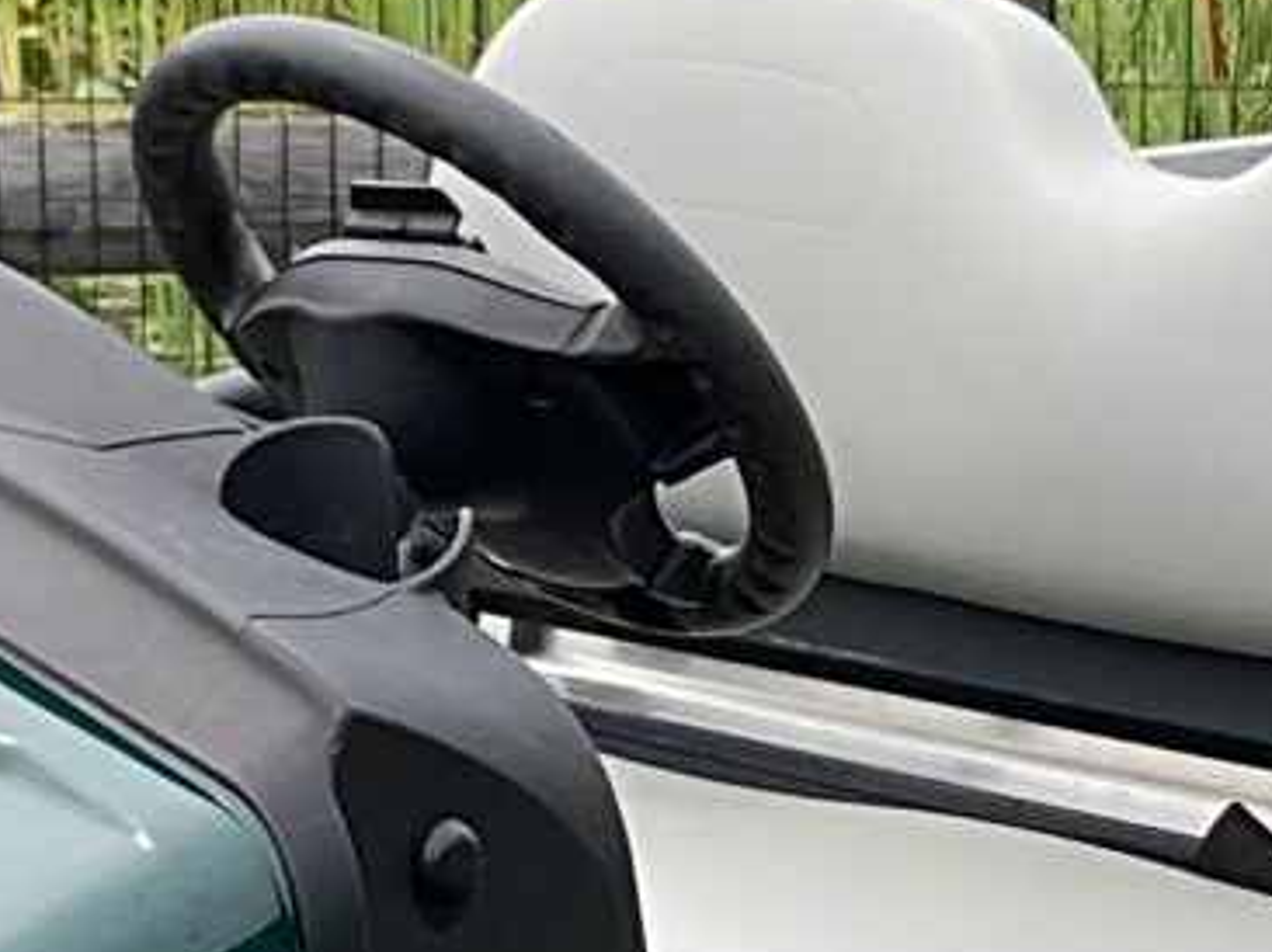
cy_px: 837
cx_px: 963
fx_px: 7455
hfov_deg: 9.7
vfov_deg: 7.3
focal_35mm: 203
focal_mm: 3
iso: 16
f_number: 1.8
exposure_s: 1/650
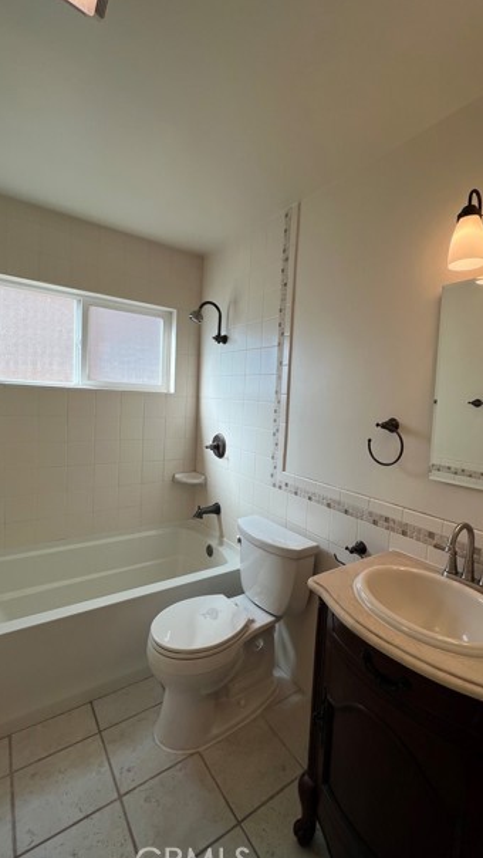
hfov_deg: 70.4
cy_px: 426
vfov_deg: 103.0
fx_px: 341
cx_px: 267
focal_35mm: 15
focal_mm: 1.57
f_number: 1.8
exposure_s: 1/147
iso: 32
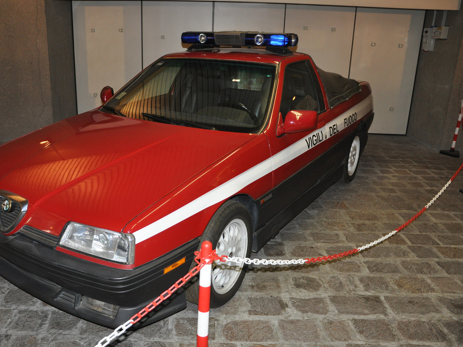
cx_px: 198
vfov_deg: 46.8
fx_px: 401
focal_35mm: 30
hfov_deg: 59.7
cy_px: 174
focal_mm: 18
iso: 800
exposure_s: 1/60
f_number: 3.5
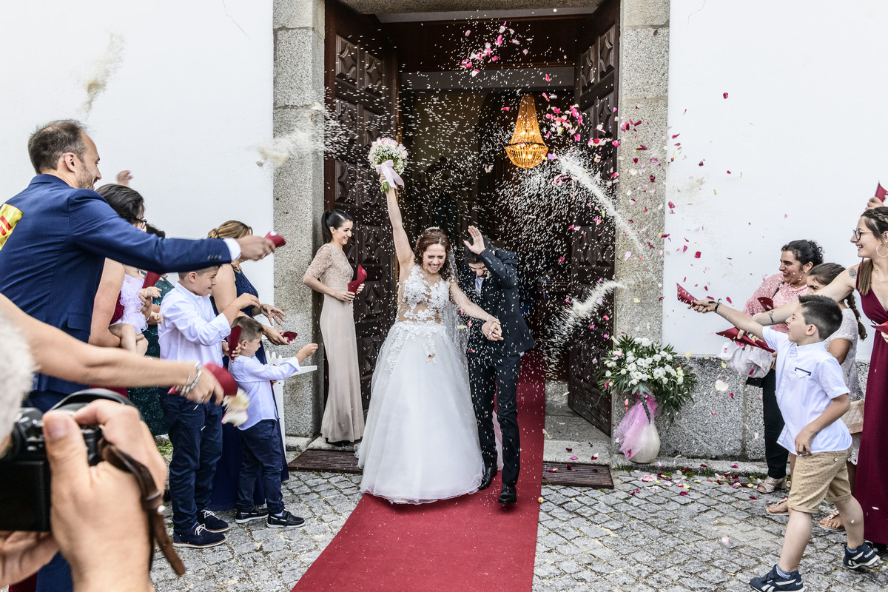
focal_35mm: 28
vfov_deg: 46.4
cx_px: 444
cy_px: 296
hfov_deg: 65.5
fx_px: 691
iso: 2000
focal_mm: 28
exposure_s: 1/320
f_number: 10
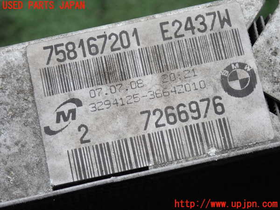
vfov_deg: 14.8
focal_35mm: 100
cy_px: 105
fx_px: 809
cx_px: 140
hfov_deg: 19.6
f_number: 4.9
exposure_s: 1/125
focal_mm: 18
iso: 200
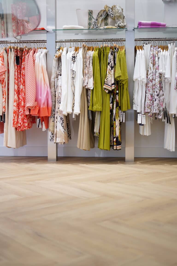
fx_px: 369
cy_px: 133
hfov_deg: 27.0
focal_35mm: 50
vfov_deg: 39.6
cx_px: 88
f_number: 1.8
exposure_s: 1/80
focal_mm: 50
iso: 100
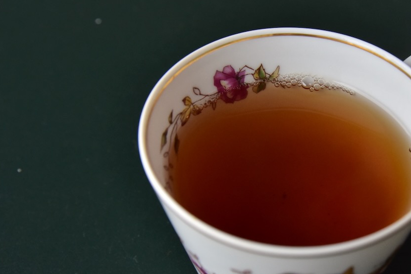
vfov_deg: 18.4
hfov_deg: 26.9
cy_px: 152
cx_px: 312
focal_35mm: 74
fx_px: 845
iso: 1000
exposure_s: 1/80
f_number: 5.6
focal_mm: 32
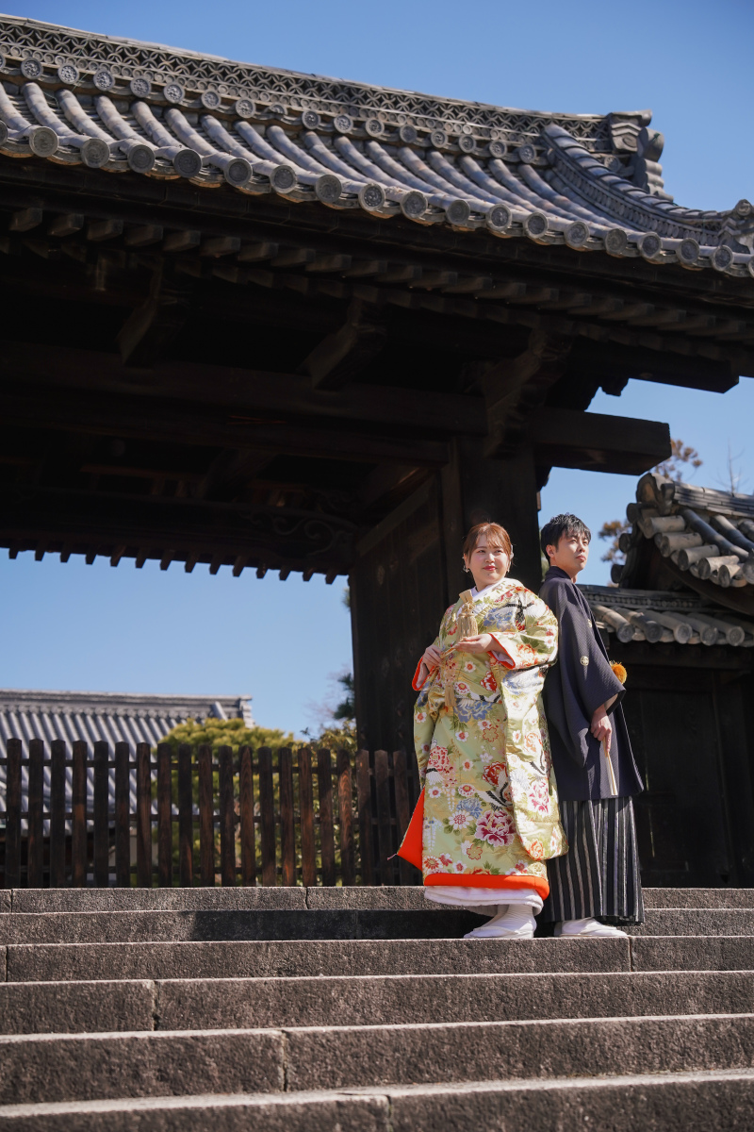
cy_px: 566
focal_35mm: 55
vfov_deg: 36.2
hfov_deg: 24.6
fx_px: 1728
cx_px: 377
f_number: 3.2
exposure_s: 1/3200
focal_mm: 55
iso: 400
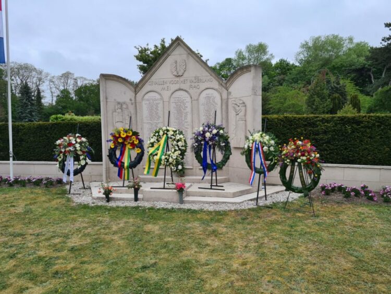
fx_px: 294
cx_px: 196
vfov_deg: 53.1
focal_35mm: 26
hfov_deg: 67.3
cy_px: 147
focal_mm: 5.4
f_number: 1.8
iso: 50
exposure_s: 1/838
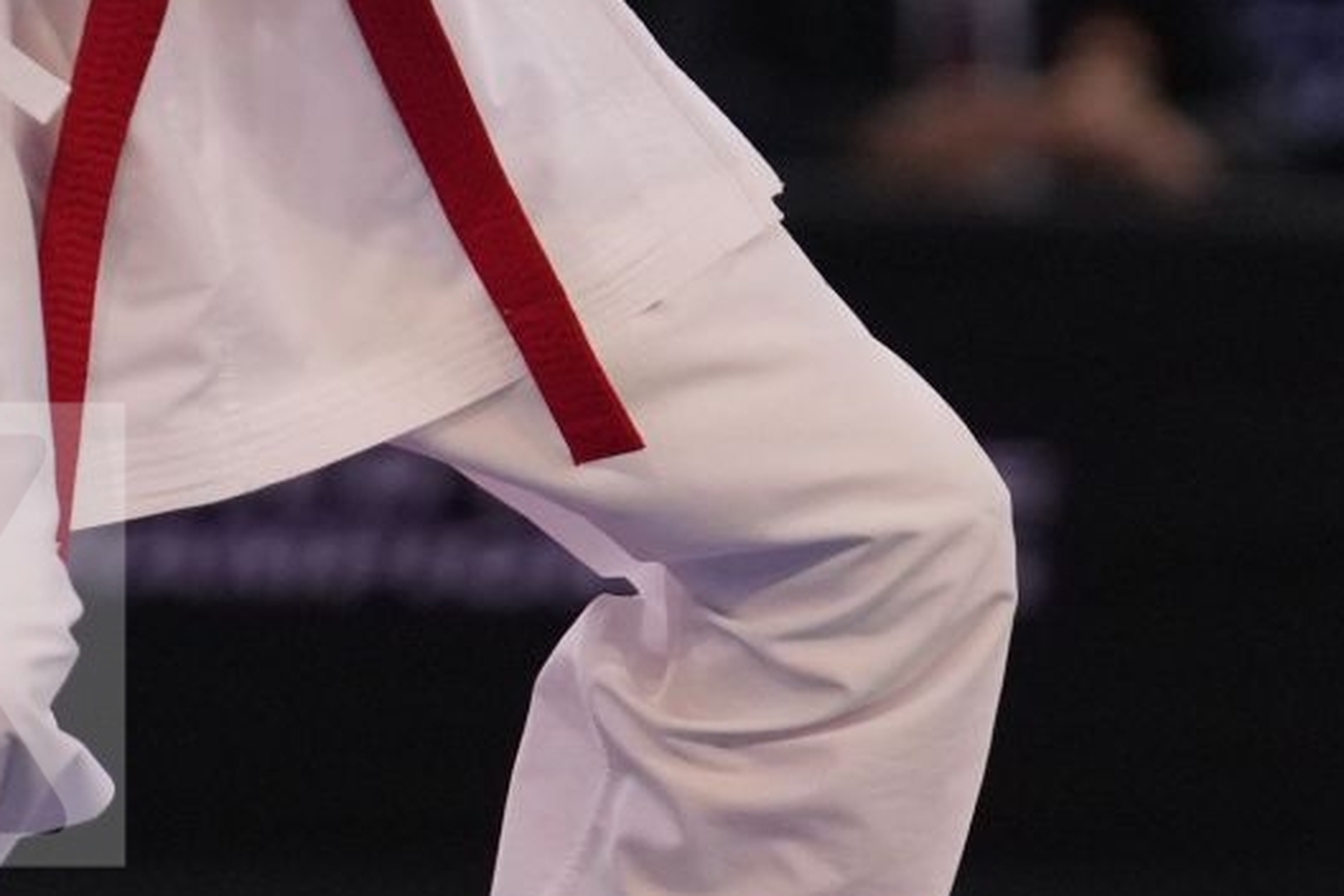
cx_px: 1614
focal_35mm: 1022
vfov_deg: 1.3
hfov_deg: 2.0
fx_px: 38152
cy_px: -270
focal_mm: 200
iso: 1600
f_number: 2.8
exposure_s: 1/1000
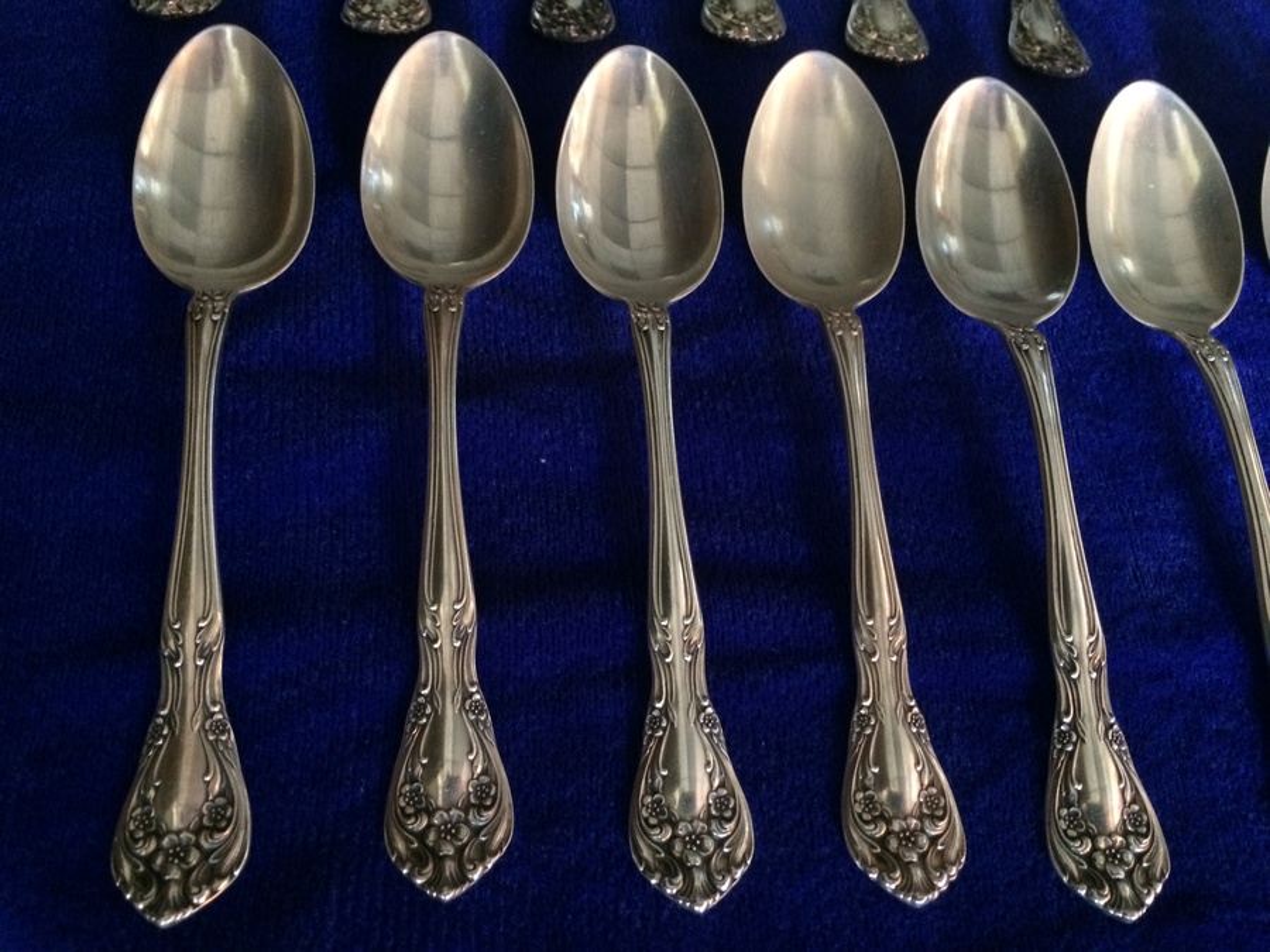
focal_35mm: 30
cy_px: 476
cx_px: 635
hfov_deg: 60.0
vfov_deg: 46.8
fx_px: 1101
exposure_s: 1/15
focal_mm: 4.12
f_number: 2.2
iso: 400
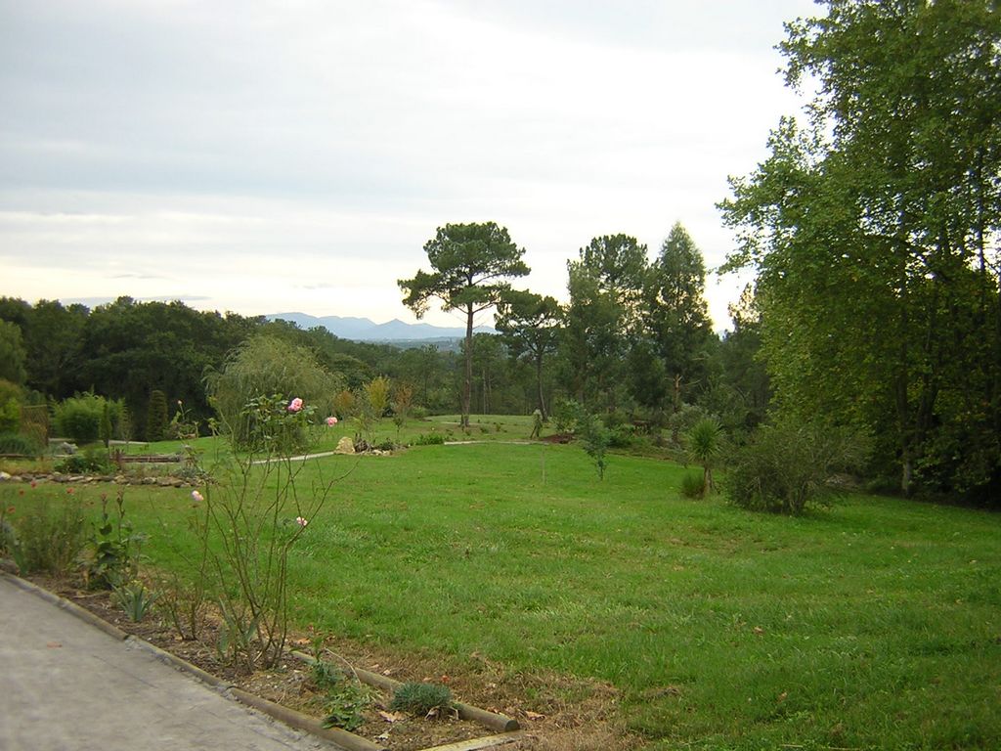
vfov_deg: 39.7
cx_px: 500
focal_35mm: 36
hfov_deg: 51.4
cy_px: 376
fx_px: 1041
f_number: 2.6
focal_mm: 4.7
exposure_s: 1/270
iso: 100
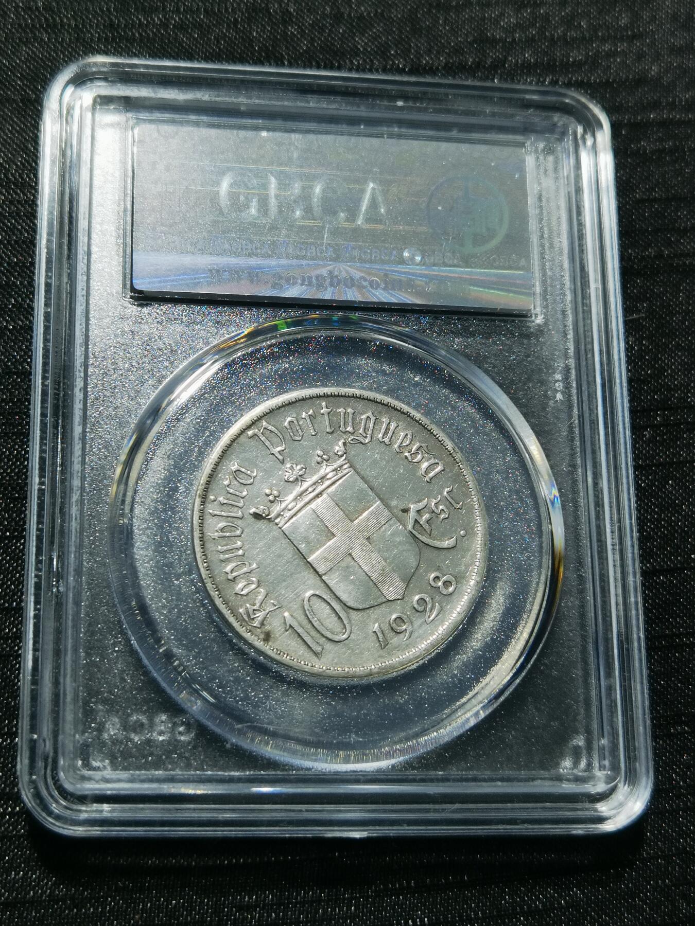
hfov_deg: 26.6
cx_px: 348
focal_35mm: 55
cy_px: 463
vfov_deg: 34.9
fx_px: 1472
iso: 80
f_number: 1.9
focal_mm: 6.67
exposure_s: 1/100
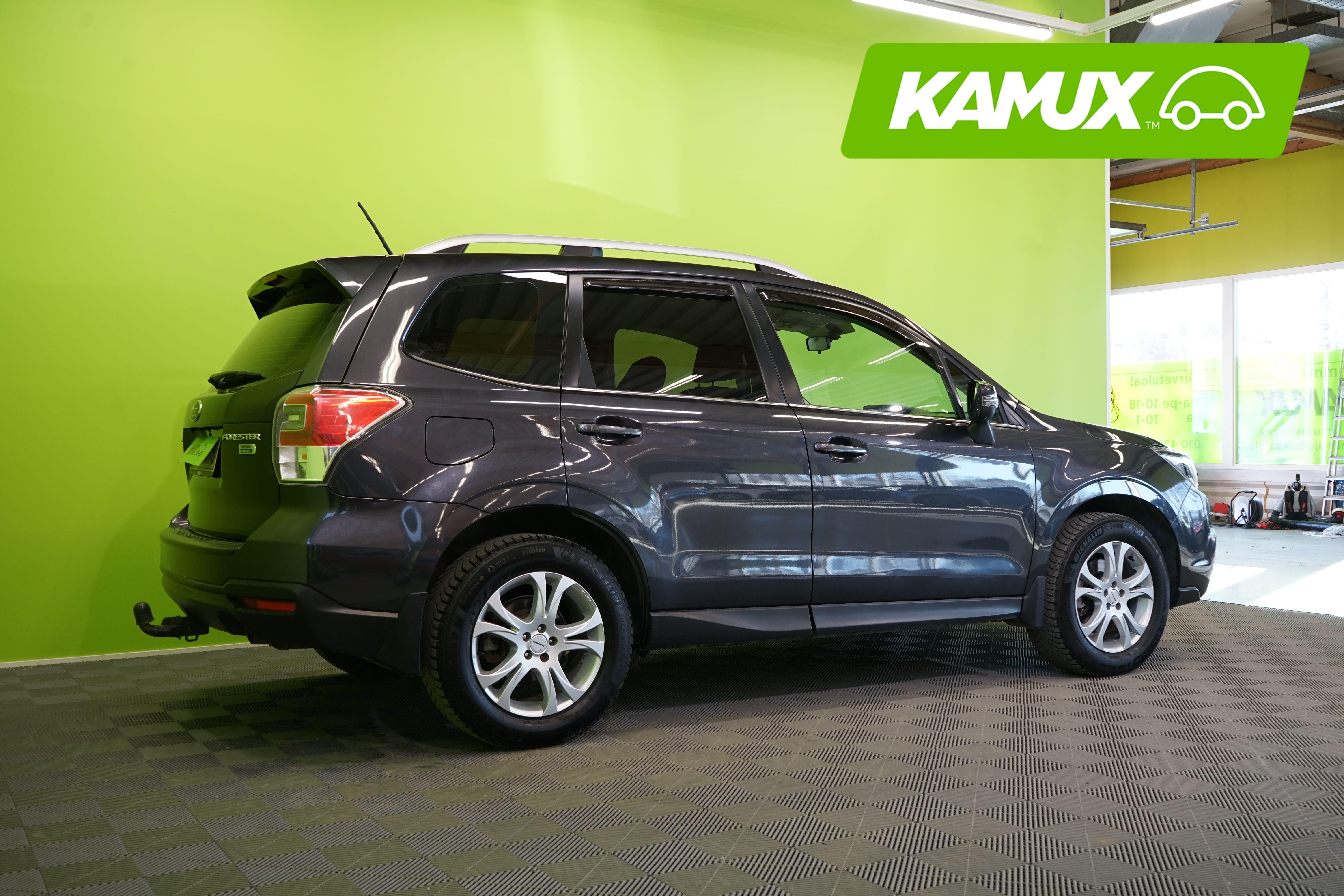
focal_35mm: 35
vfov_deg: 37.9
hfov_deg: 54.4
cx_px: 672
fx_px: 1307
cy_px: 448
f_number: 6.3
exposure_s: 1/30
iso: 500
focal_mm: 35
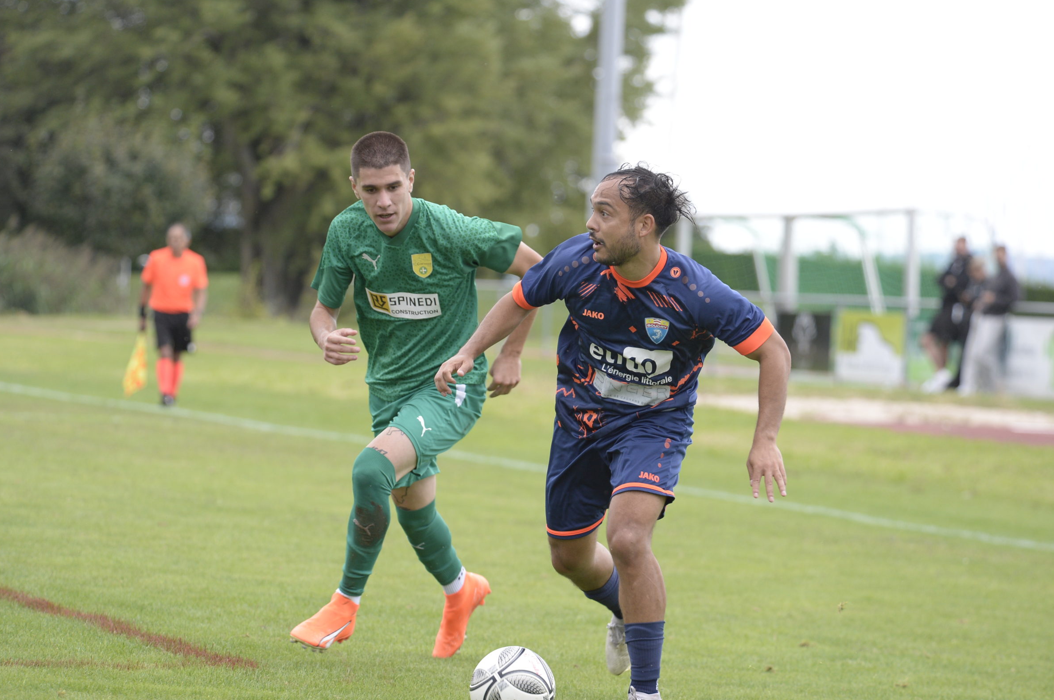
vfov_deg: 6.1
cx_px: 492
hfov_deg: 9.1
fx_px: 6610
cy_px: 342
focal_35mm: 226
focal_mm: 210
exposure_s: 1/640
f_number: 5.3
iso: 1250
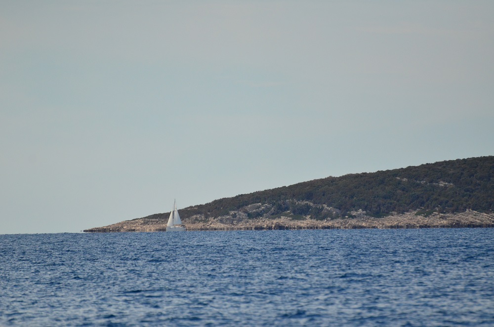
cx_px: 247
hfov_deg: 4.6
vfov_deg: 3.0
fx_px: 6161
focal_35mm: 450
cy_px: 164
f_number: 5.6
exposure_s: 1/8000
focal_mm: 300
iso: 1000
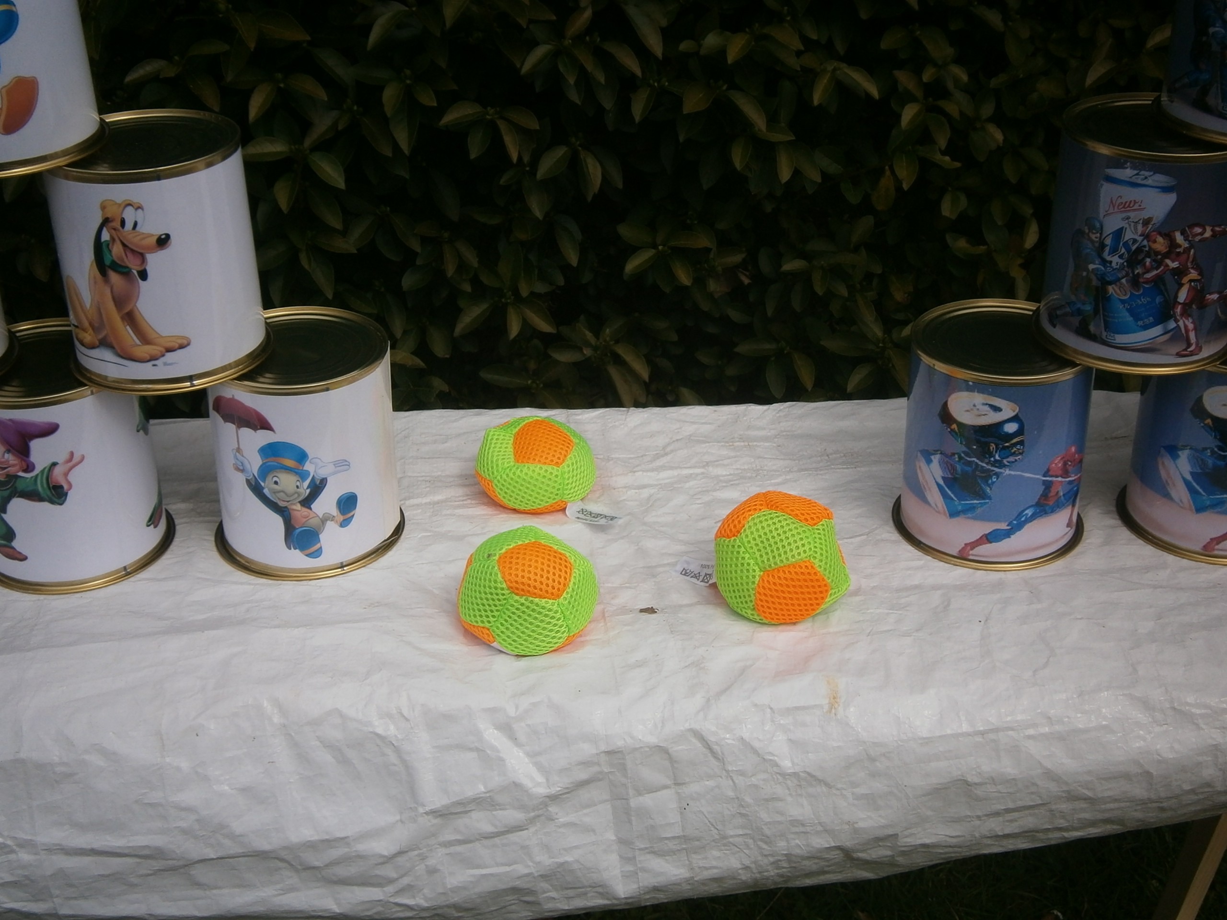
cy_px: 460
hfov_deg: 40.4
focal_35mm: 47
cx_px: 614
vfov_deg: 30.9
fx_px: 1666
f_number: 3.4
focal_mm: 8.3
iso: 80
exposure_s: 1/1600
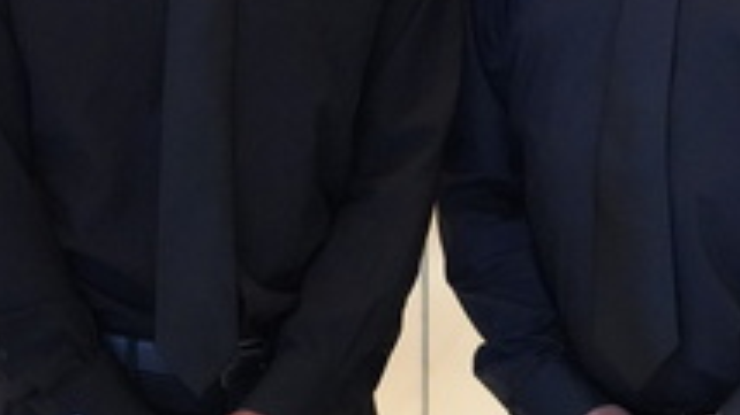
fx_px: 4902
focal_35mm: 250
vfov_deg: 4.8
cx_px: 353
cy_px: 3
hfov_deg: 8.6
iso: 12800
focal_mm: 85
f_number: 4
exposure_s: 1/160
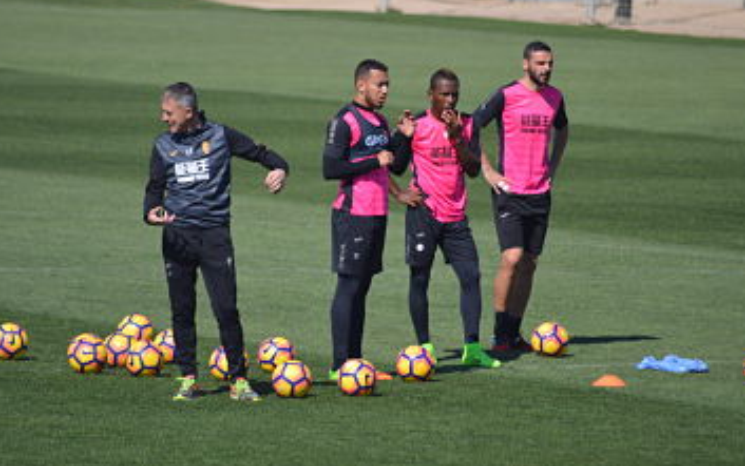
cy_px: 221
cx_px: 355
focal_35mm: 519
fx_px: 10543
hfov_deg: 4.0
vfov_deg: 2.5
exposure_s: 1/2000
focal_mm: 300
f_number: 5.6
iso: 360
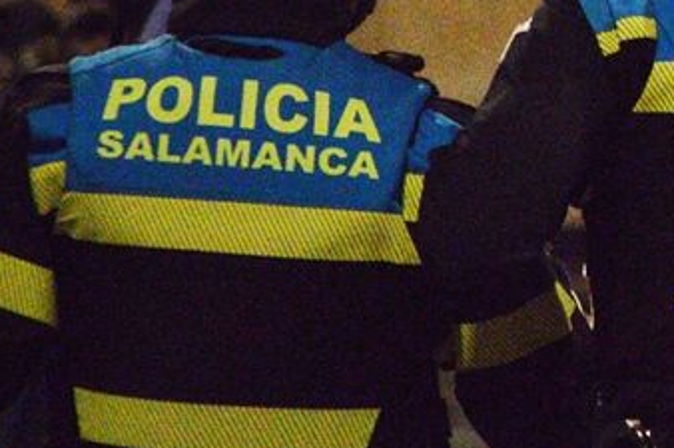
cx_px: 895
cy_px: 56
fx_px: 15774
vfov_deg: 1.6
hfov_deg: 2.4
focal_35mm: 843
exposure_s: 1/125
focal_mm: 200
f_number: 6.3
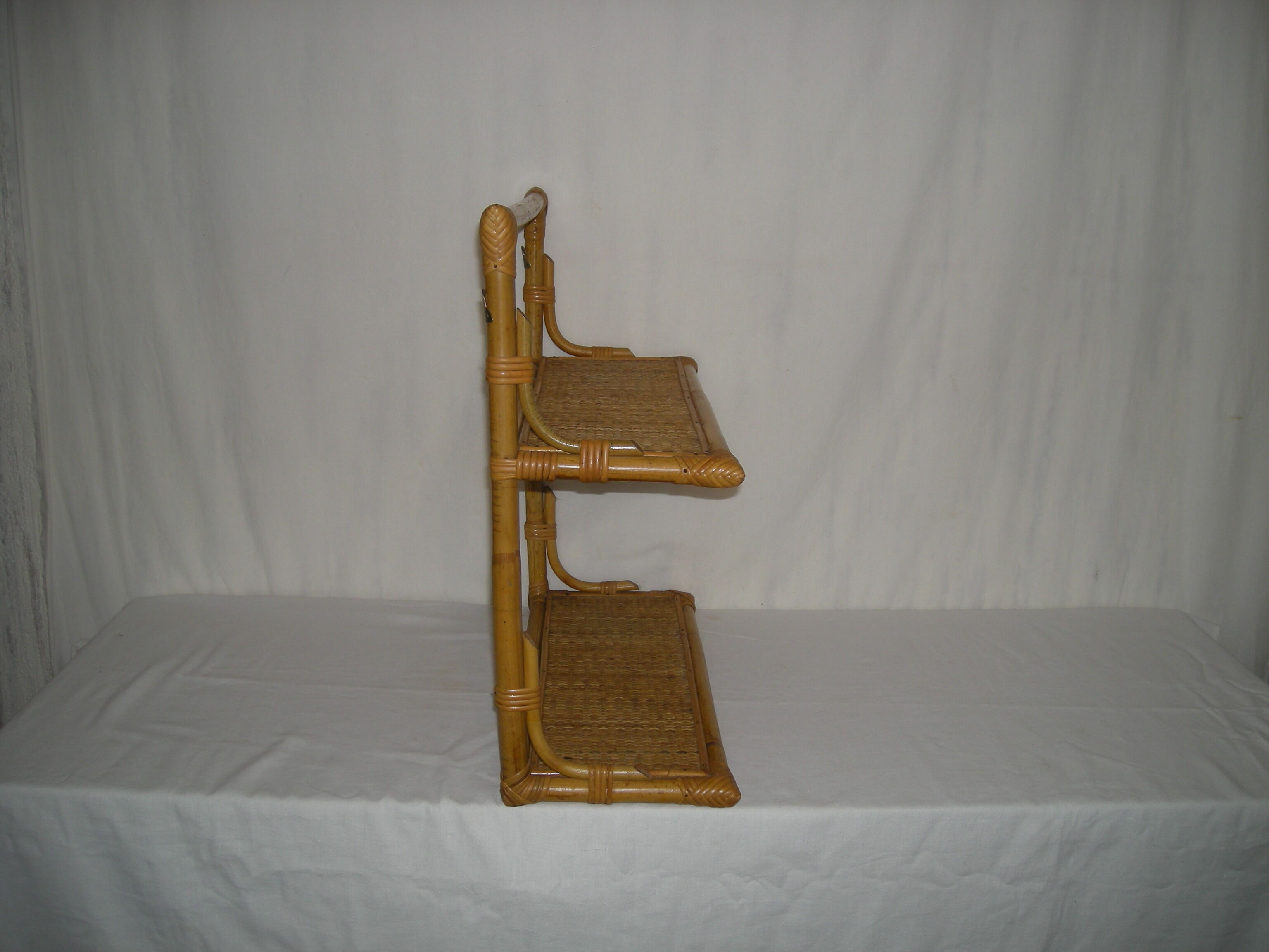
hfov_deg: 52.6
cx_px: 634
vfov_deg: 40.7
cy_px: 476
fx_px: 1283
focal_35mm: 35
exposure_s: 1/53.6
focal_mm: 5.7
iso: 50
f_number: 2.8
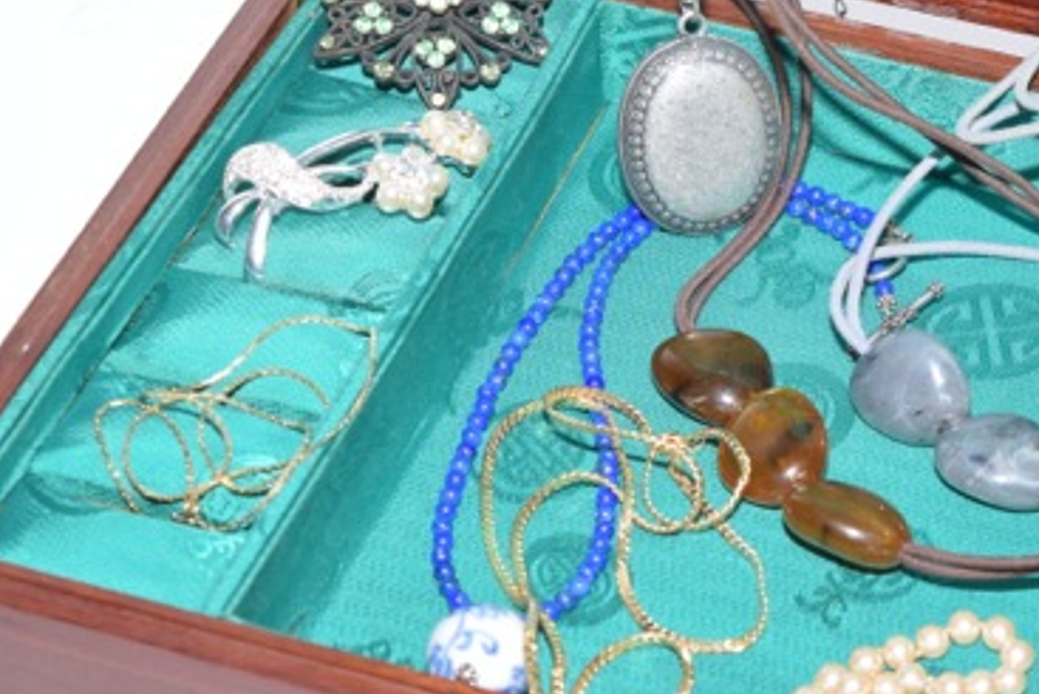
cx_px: 832
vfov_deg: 9.5
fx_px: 4154
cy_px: 347
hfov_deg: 14.2
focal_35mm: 144
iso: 800
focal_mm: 55
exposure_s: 1/125
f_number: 5.6
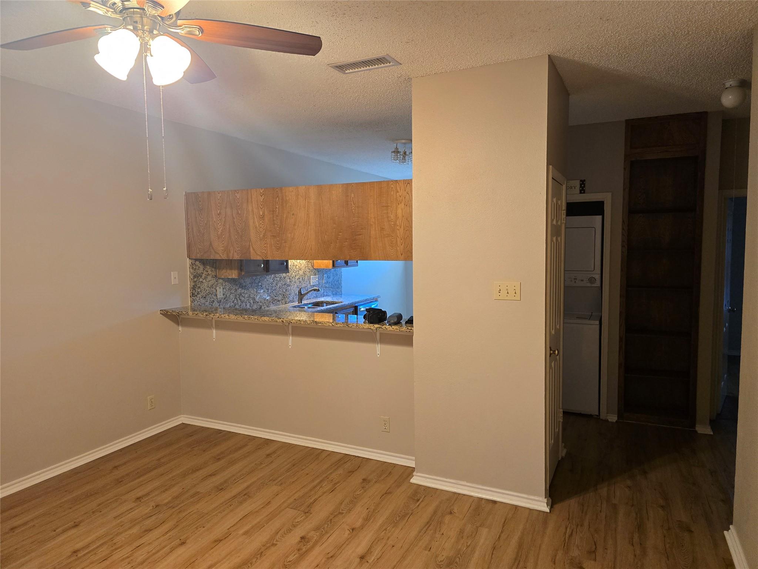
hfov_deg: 73.9
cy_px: 284
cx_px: 379
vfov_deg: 58.9
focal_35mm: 23
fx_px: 504
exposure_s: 1/120
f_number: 1.7
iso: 500
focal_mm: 6.3
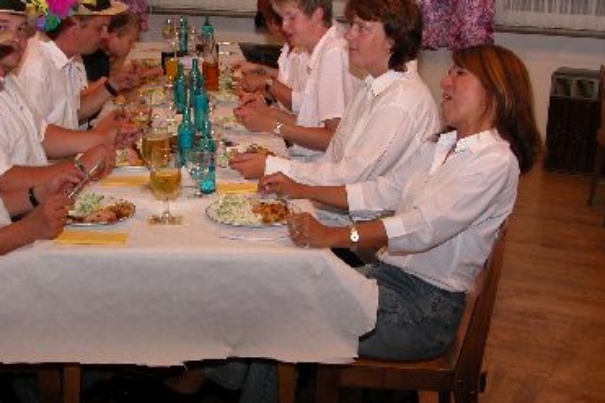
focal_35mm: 55
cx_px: 205
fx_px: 924
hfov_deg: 35.9
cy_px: 186
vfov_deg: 24.6
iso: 100
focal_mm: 8.9
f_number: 2.8
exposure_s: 1/60
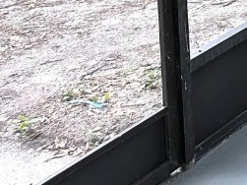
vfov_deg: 13.1
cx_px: 496
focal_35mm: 98
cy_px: -181
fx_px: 699
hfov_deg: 15.8
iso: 250
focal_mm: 6.86
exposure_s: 1/60
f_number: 1.78
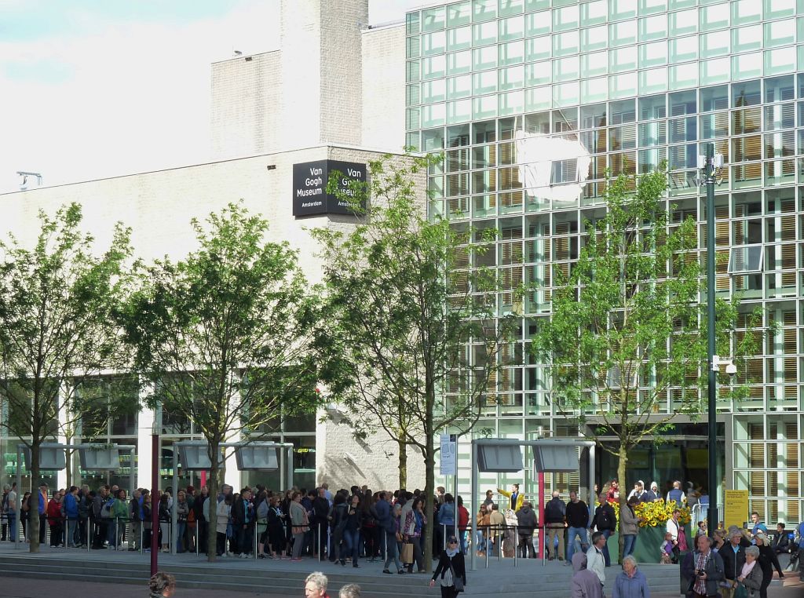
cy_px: 299
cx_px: 402
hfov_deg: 18.9
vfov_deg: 14.2
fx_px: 2409
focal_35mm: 104
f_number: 4.3
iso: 125
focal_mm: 17
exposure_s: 1/160
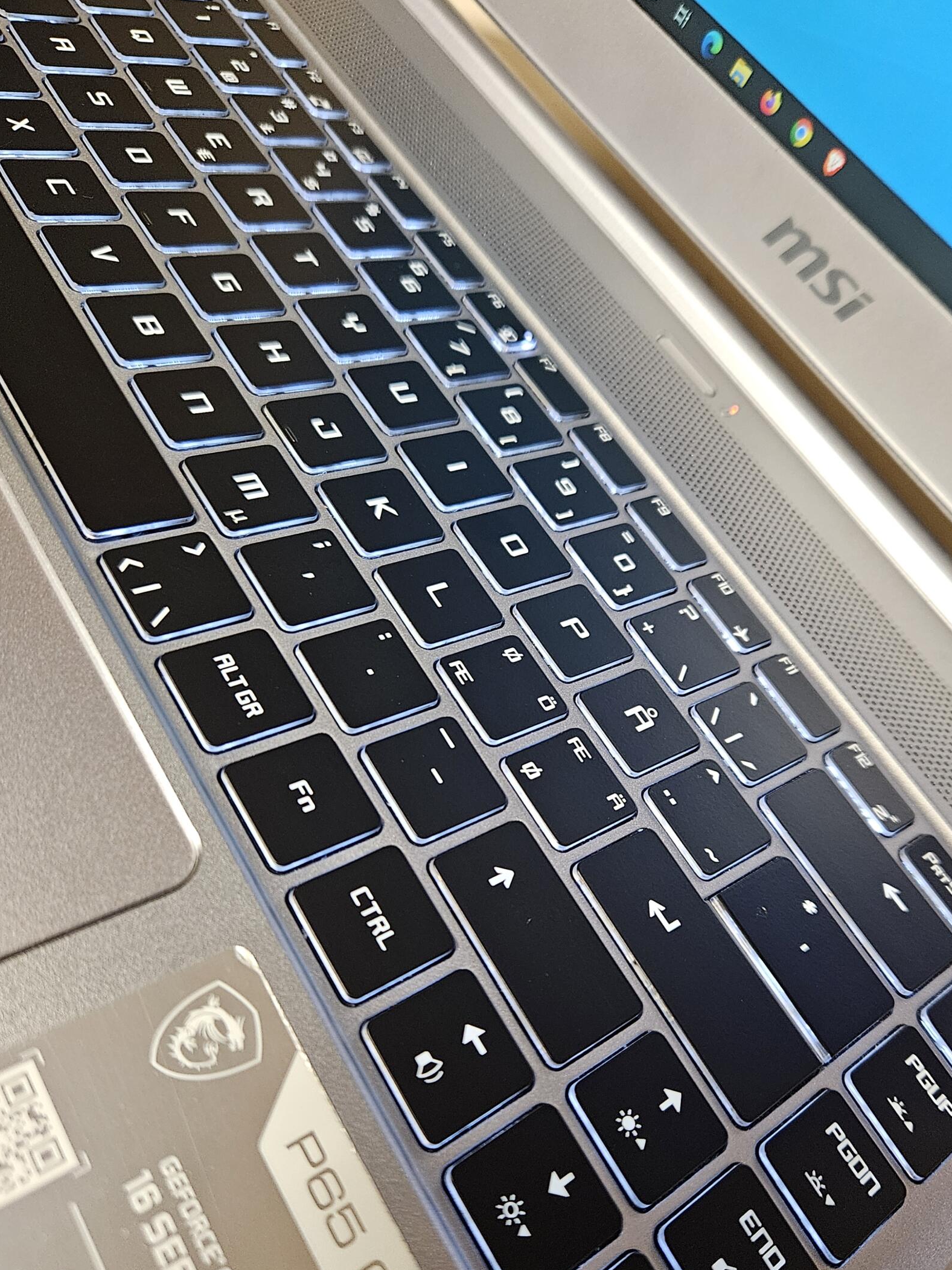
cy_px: 686
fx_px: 1027
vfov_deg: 63.4
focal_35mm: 28
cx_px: 529
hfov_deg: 49.6
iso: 500
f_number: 1.8
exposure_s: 1/100
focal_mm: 5.4
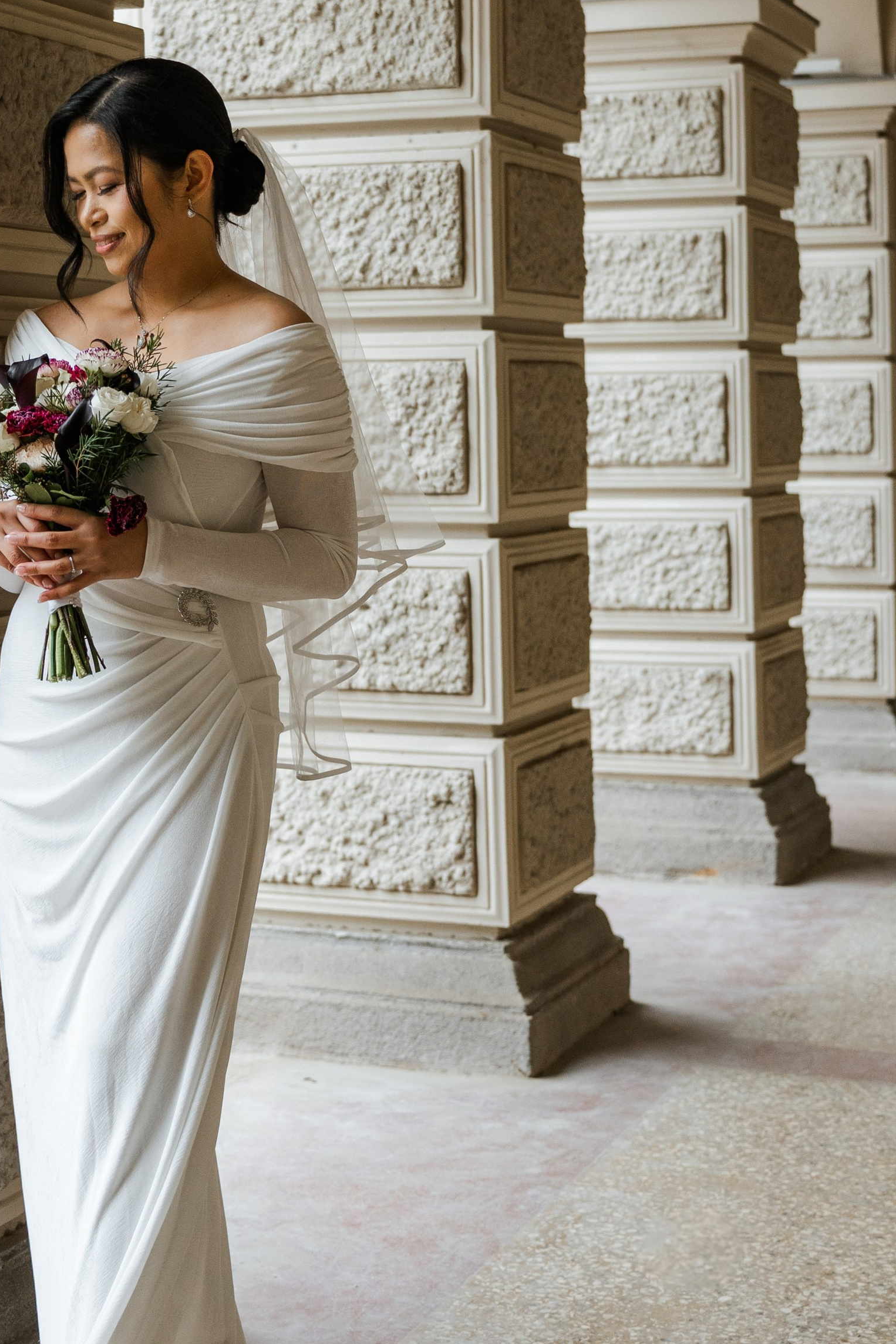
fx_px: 1941
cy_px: 669
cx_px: 164
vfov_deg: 38.2
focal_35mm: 52
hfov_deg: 25.5
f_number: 2.8
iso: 500
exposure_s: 1/125
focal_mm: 31
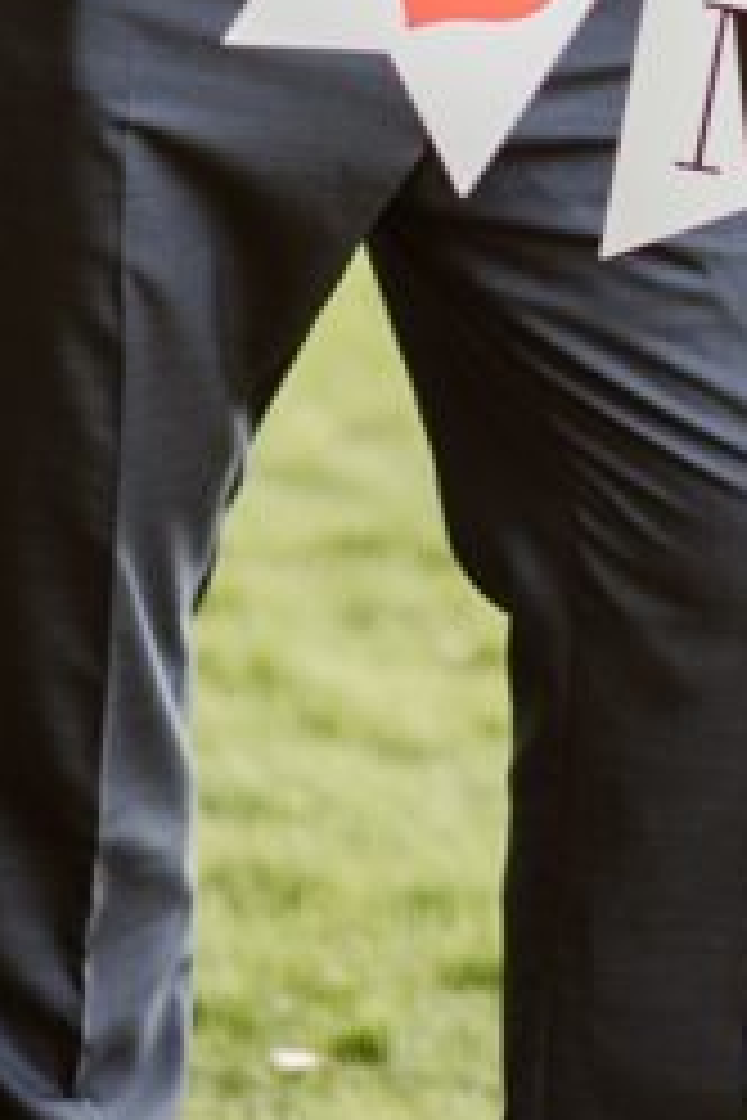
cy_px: -702
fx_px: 10893
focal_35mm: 350
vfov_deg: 5.8
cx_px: 1089
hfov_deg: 3.9
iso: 200
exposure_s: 1/500
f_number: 1.8
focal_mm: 85
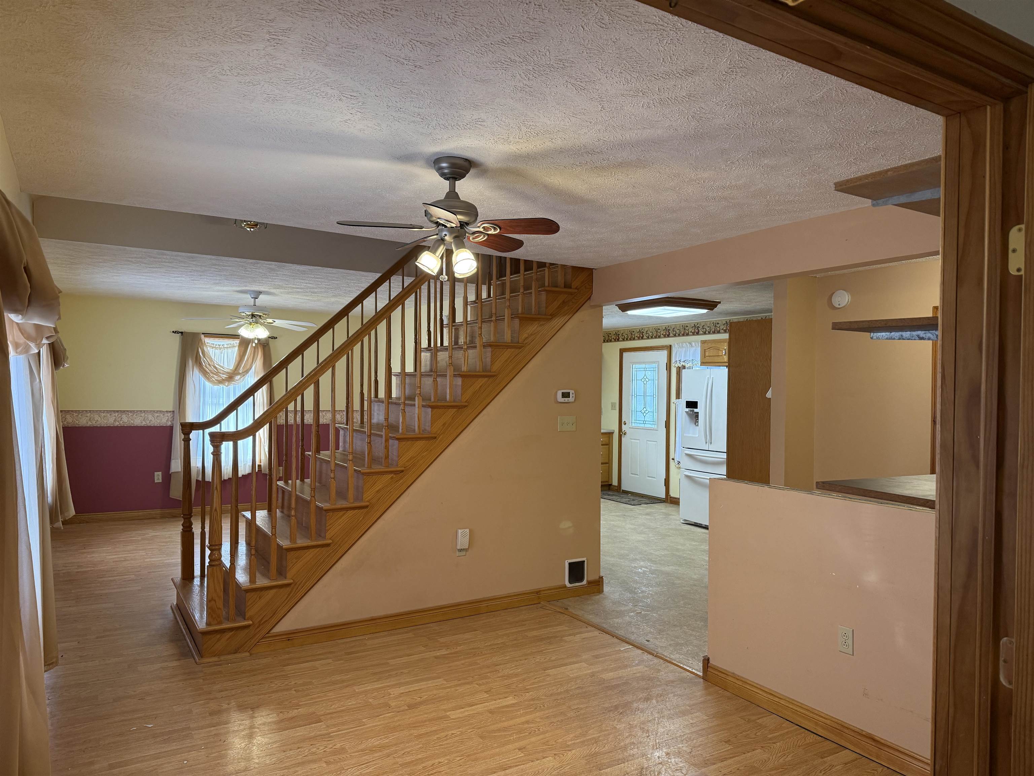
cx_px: 517
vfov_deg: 56.8
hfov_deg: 71.6
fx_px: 717
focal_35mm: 24
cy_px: 388
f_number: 1.78
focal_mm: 6.76
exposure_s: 1/120
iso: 250
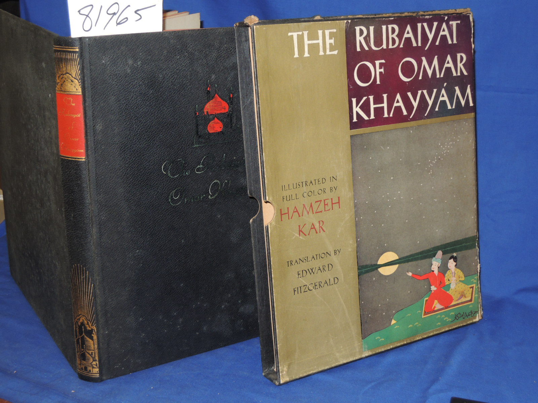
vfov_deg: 29.1
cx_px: 269
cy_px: 202
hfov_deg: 38.2
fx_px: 777
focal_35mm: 50
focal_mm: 9
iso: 200
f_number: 3.7
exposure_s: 1/50
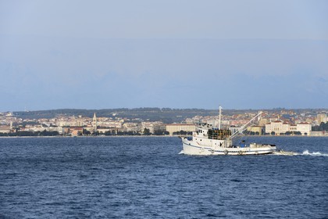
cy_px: 110
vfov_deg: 6.9
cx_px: 164
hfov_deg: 10.3
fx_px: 1822
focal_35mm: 200
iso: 200
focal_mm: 200
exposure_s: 1/320
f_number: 13
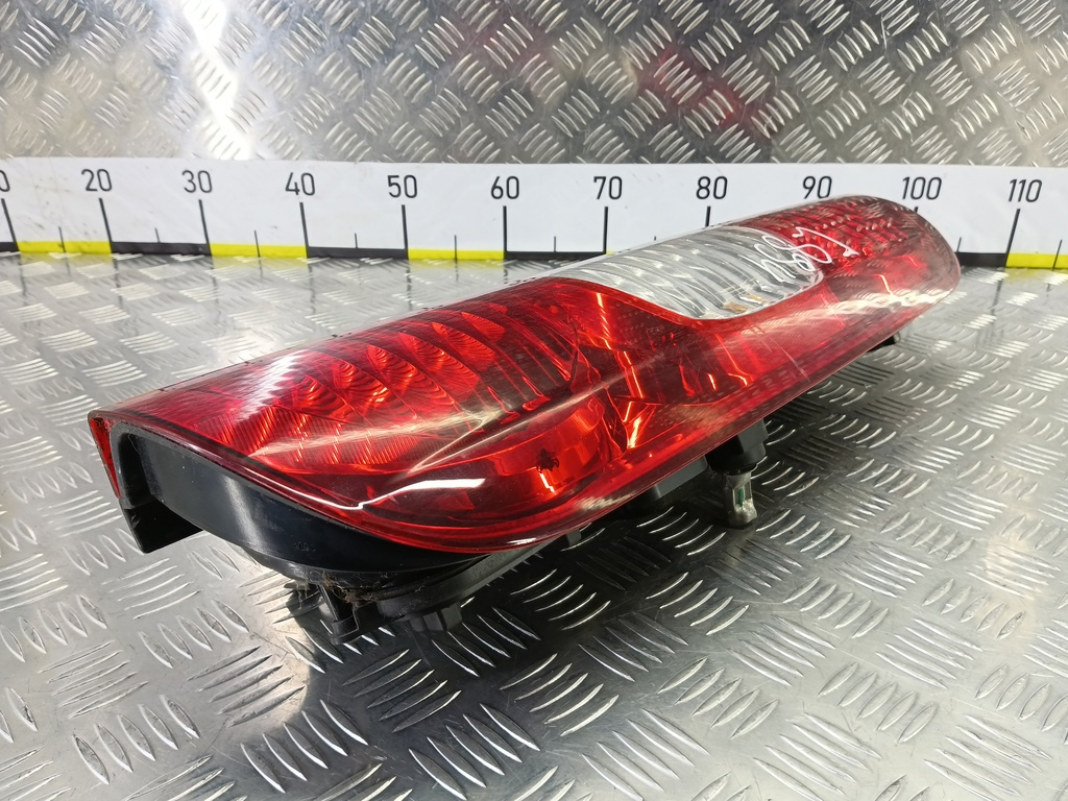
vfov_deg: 58.9
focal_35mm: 23
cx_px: 534
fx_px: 710
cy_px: 400
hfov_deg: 73.9
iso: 185
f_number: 1.6
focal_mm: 4.11
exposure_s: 1/50
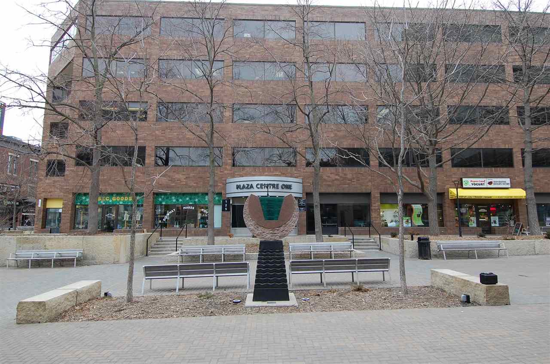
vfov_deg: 59.3
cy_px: 182
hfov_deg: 81.3
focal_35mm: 21
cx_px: 275
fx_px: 320
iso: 220
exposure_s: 1/125
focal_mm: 14
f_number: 5.6
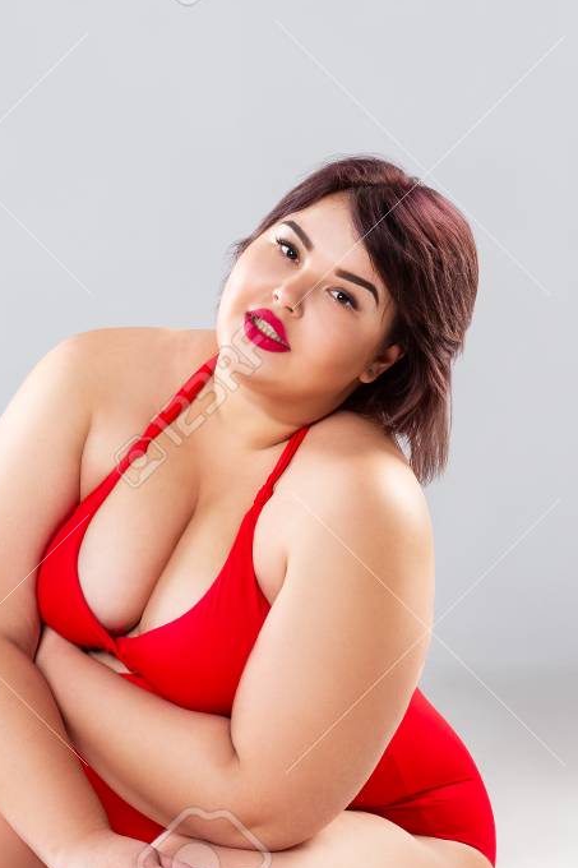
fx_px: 3686
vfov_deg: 13.4
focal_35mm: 153
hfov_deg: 9.0
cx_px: 151
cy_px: 631
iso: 200
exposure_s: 1/80
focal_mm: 80
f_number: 6.3
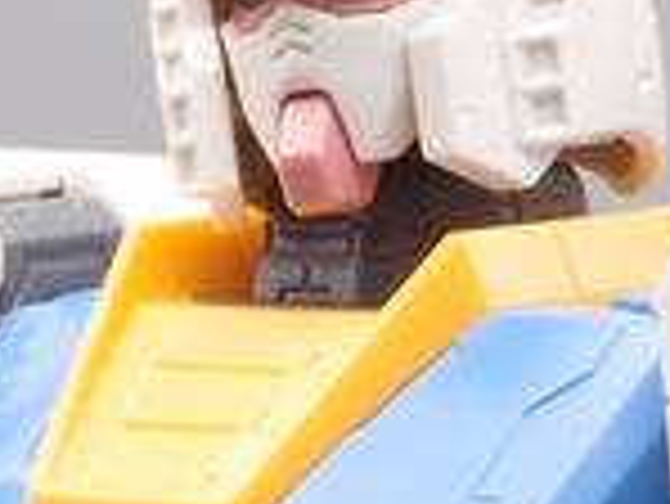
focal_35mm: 382
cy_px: 616
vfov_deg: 3.9
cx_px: 522
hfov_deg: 5.2
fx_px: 7400
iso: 100
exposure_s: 1/6
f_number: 8
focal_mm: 15.27
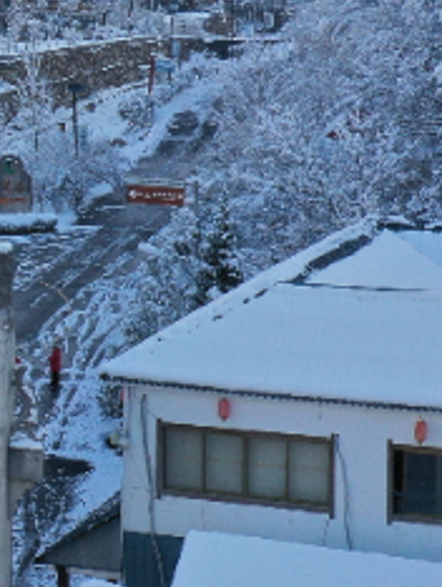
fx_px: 2107
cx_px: -500
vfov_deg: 15.7
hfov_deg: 10.7
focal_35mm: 124
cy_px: 68
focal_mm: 10.26
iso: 100
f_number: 5.6
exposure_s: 1/320
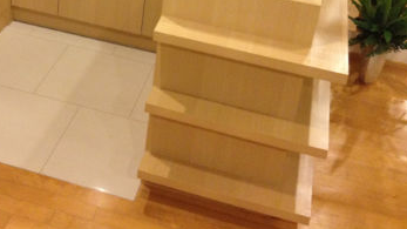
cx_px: 109
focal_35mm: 66
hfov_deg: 31.4
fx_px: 712
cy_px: -29
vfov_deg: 17.6
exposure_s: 1/20
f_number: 2.4
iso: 320
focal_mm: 4.28
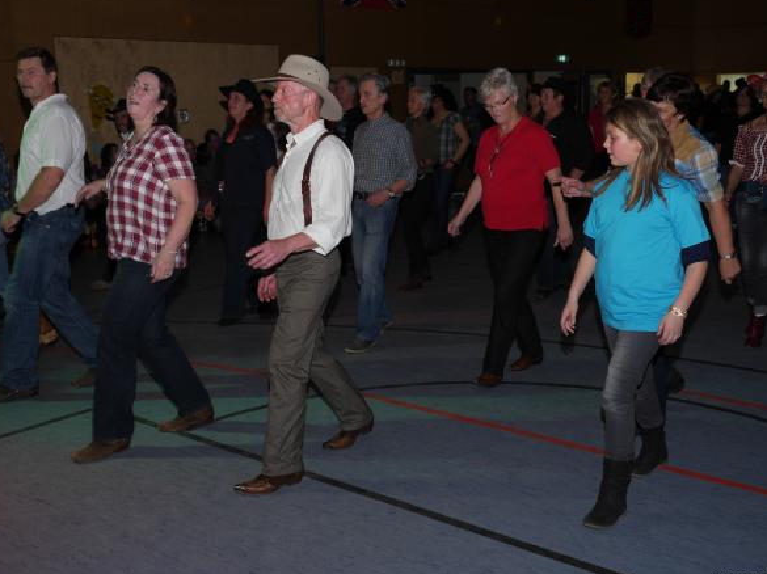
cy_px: 286
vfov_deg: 36.8
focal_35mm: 39
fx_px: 864
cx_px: 380
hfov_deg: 47.9
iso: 200
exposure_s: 1/50
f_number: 4.4
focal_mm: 19
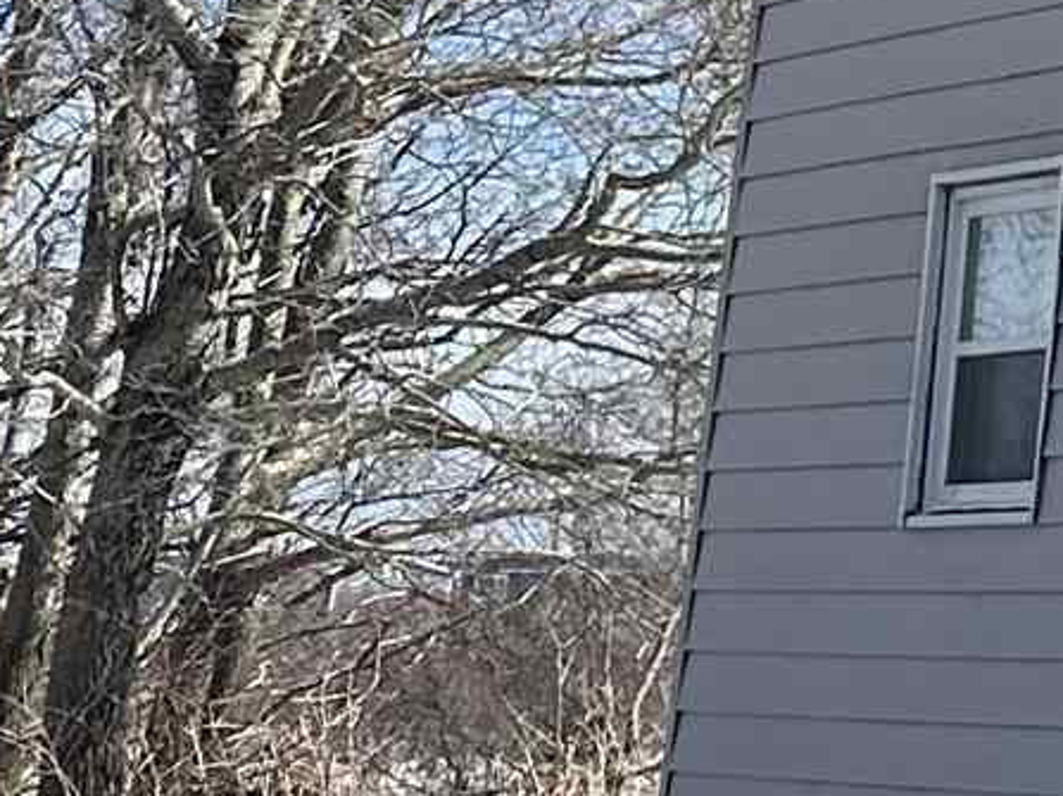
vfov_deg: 8.8
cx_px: 3512
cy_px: -340
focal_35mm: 165
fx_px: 5066
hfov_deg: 8.9
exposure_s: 1/5525
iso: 80
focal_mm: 6.86
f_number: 1.78
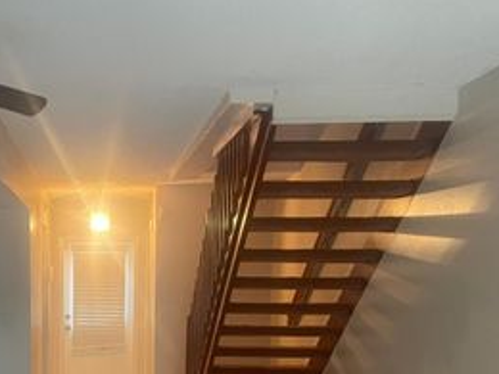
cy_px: 350
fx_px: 721
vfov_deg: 27.8
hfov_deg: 36.4
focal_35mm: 50
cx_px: 75
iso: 400
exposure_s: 1/40
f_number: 1.6
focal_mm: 4.2
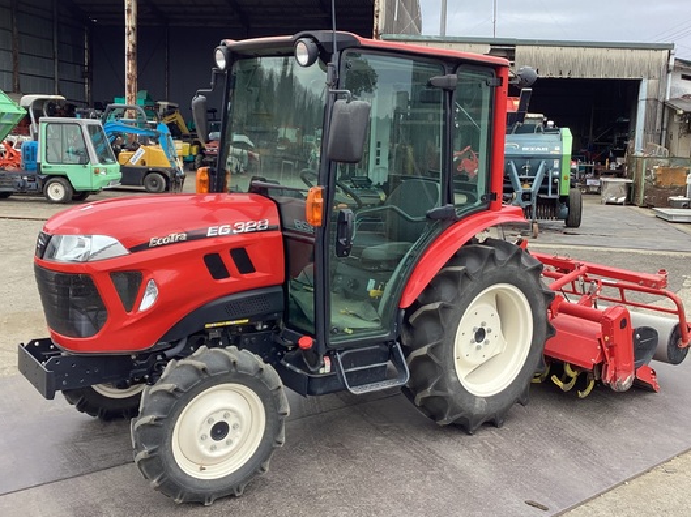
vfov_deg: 38.6
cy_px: 243
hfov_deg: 50.2
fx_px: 738
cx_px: 336
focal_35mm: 37
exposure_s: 1/156
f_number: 2.4
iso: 25
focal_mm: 3.3
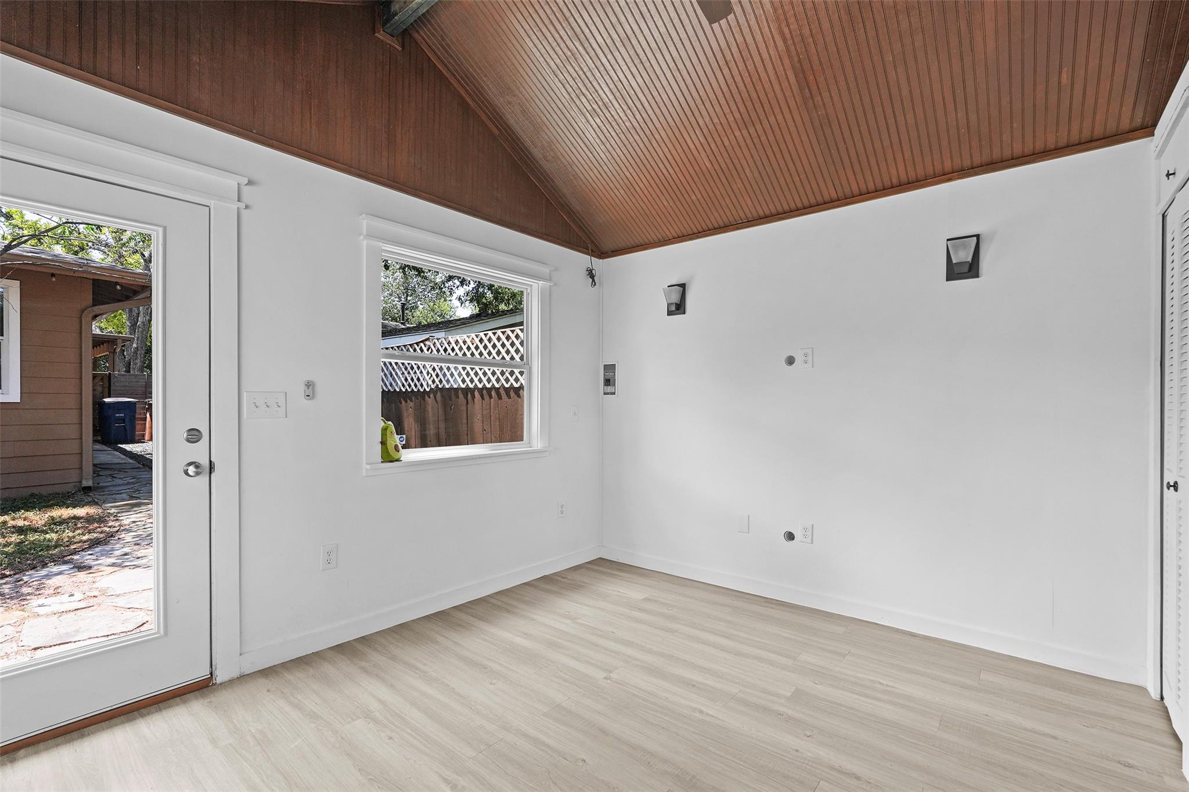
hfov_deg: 96.7
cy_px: 396
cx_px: 594
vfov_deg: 73.7
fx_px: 528
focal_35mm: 16
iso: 320
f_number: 8
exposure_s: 1/8
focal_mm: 16
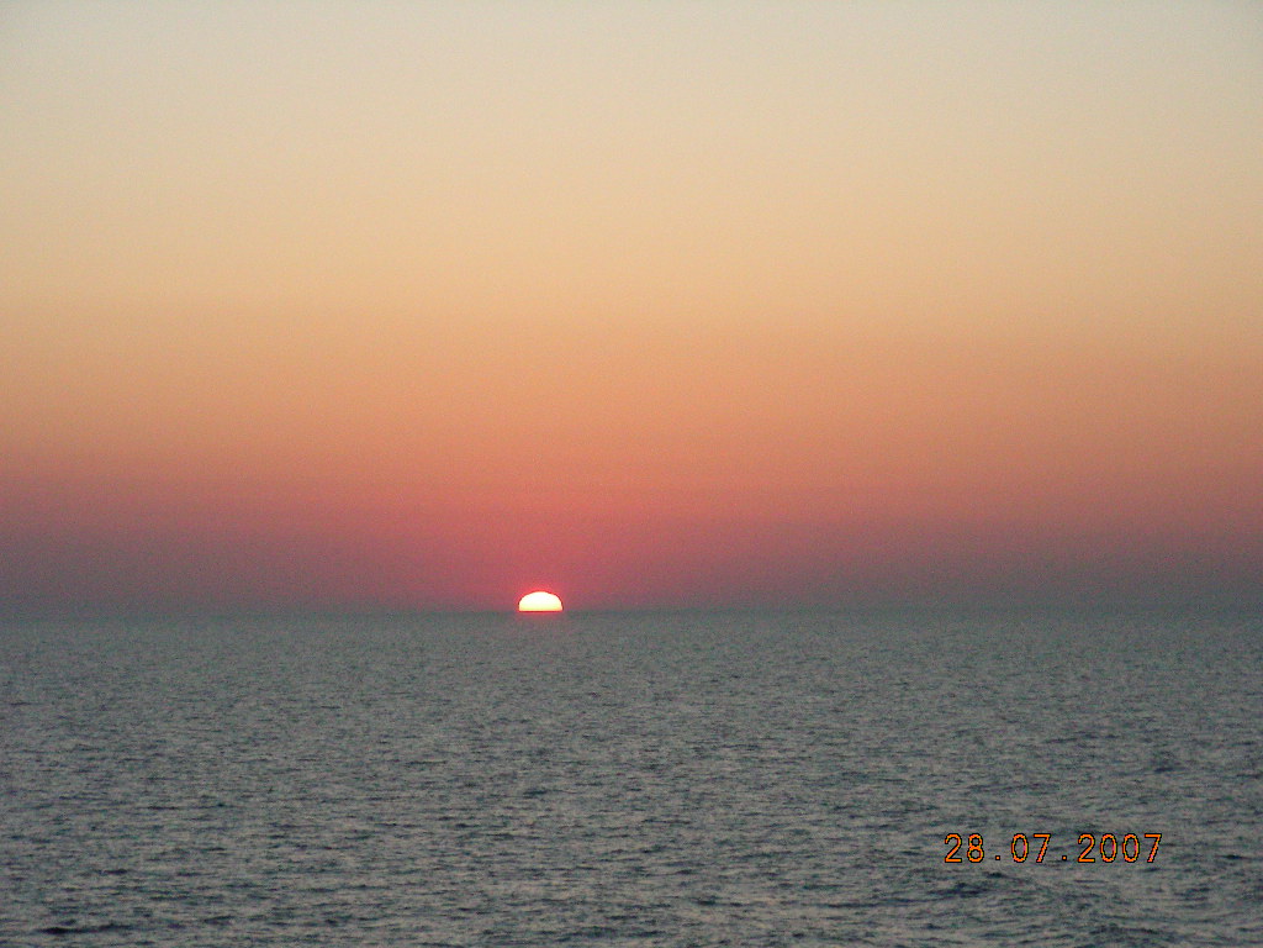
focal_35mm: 128
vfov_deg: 11.6
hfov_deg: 15.4
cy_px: 474
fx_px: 4670
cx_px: 632
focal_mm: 21.3
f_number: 4
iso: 400
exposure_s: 1/579
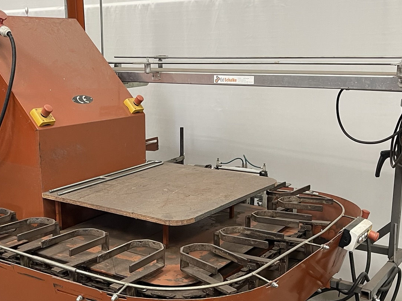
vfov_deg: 30.8
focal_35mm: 47
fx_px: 546
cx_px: 172
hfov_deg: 40.3
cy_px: 184
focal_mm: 5.1
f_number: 1.6
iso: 160
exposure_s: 1/60
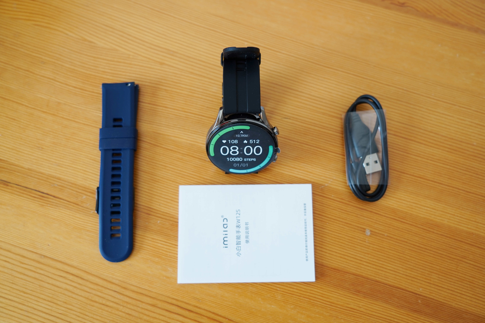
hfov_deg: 55.8
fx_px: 458
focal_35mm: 34
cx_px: 242
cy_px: 162
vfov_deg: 38.9
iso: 250
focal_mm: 34
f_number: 4.5
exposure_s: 1/40
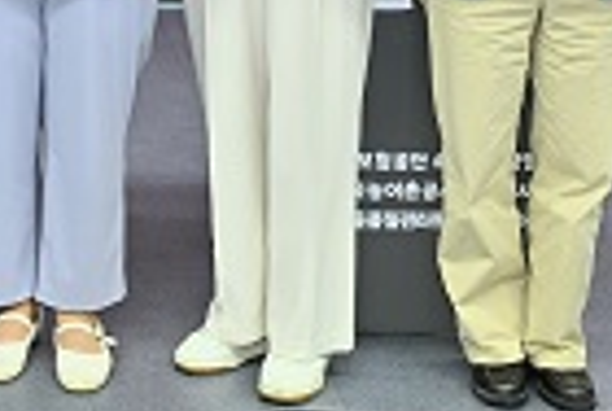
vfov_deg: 10.6
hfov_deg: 15.8
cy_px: -271
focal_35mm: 124
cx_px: -127
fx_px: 2112
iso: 800
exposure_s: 1/200
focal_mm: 29
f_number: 4
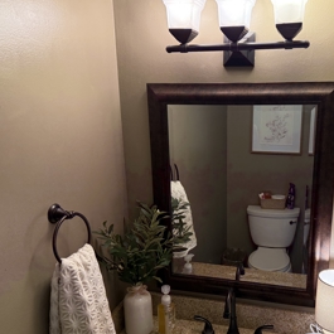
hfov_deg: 50.2
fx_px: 349
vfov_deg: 51.0
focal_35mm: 32
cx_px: 222
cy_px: 187
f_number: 1.78
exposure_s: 1/120
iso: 320
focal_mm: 6.76
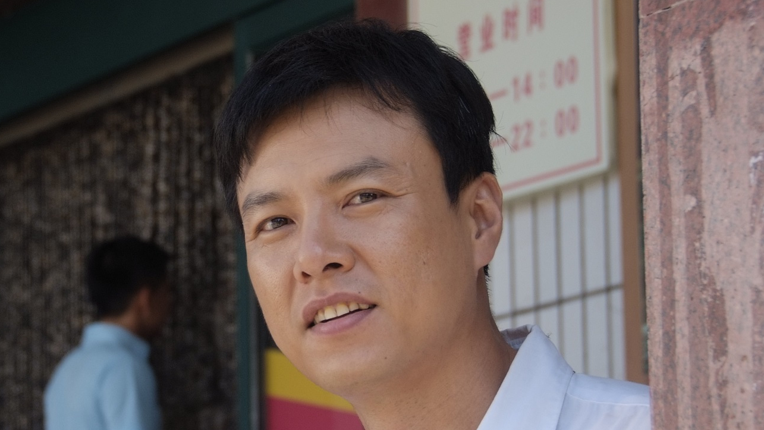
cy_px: 350
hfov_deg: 14.4
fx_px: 3019
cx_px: 172
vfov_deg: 8.1
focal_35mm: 149
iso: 200
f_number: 5.6
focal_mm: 55
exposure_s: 1/200
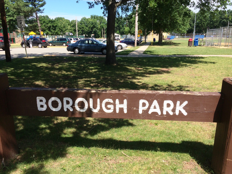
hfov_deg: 61.7
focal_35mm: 29
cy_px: 87
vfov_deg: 48.2
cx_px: 116
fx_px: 194
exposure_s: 1/1208
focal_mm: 4.15
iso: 32
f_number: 2.2
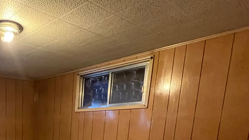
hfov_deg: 54.6
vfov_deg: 32.4
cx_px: 25
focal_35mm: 31
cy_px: 160
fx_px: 205
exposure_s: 1/60
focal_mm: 1.57
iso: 640
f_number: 1.8
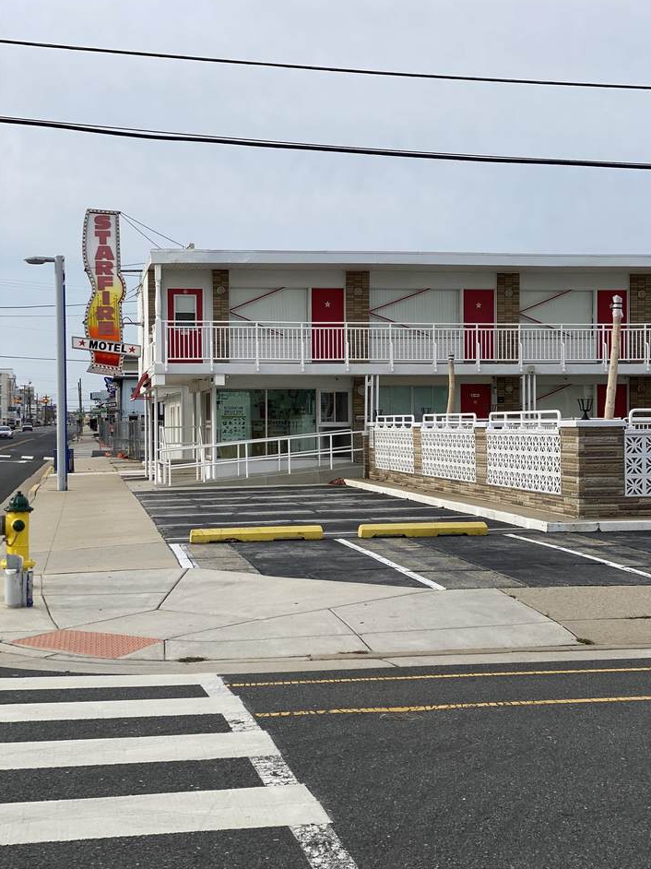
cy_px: 433
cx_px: 327
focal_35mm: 53
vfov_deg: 36.2
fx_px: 1330
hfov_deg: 27.5
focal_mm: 6
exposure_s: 1/1453
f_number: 2
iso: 20
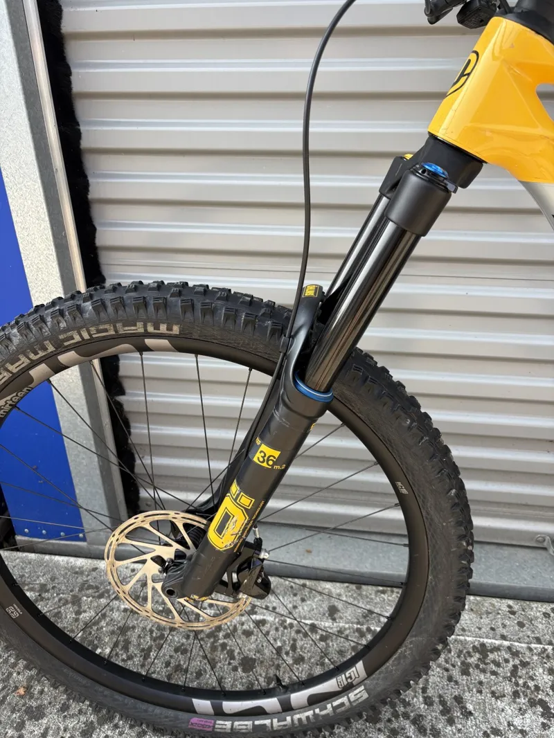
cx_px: 277
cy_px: 369
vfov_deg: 67.3
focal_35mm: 26
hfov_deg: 53.1
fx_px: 555
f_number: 1.6
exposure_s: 1/472
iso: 50
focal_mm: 5.96
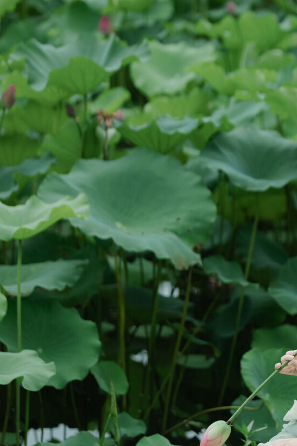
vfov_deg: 8.6
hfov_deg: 5.7
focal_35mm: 240
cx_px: 244
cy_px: 361
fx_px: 2969
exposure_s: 1/640
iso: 100
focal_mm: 125
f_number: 2.8
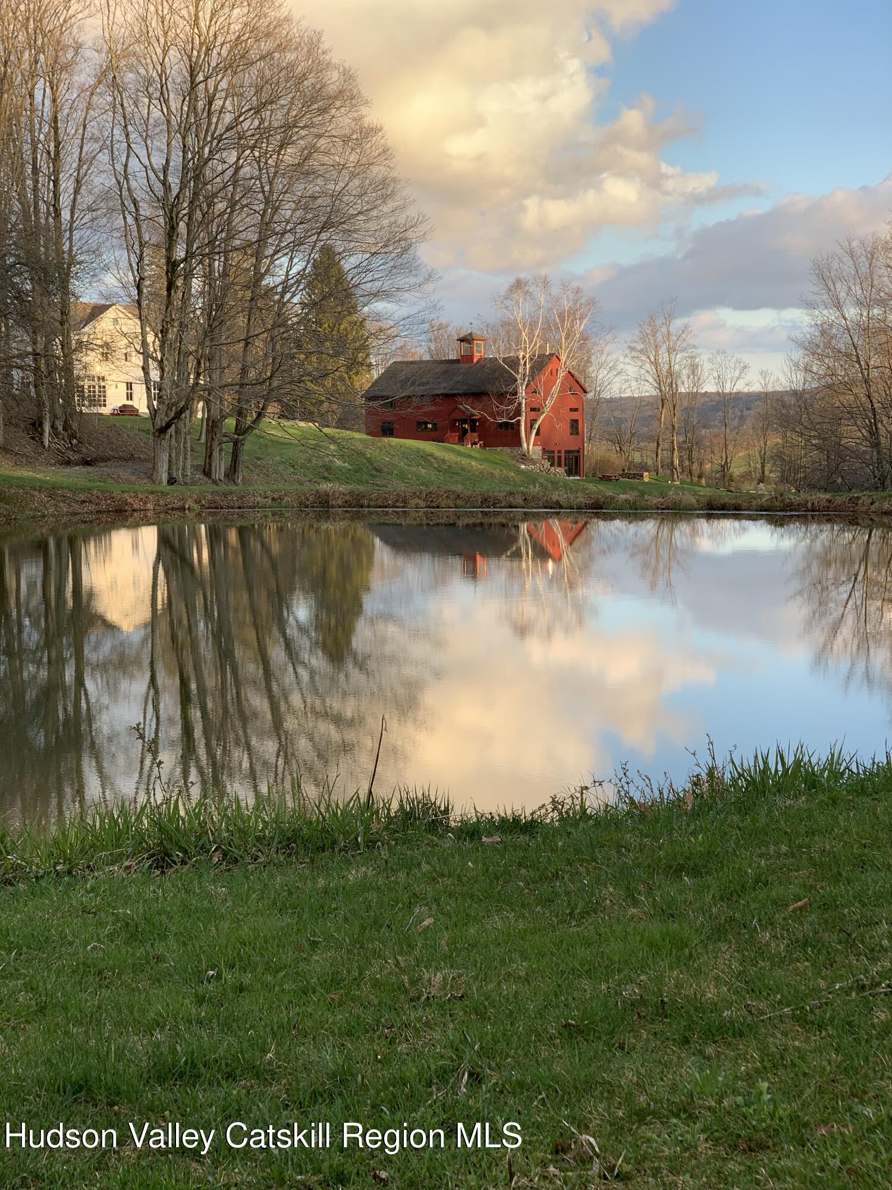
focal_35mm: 52
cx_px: 446
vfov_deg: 36.8
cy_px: 595
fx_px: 1787
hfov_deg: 28.0
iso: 16
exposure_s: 1/129
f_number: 2.4
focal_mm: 6
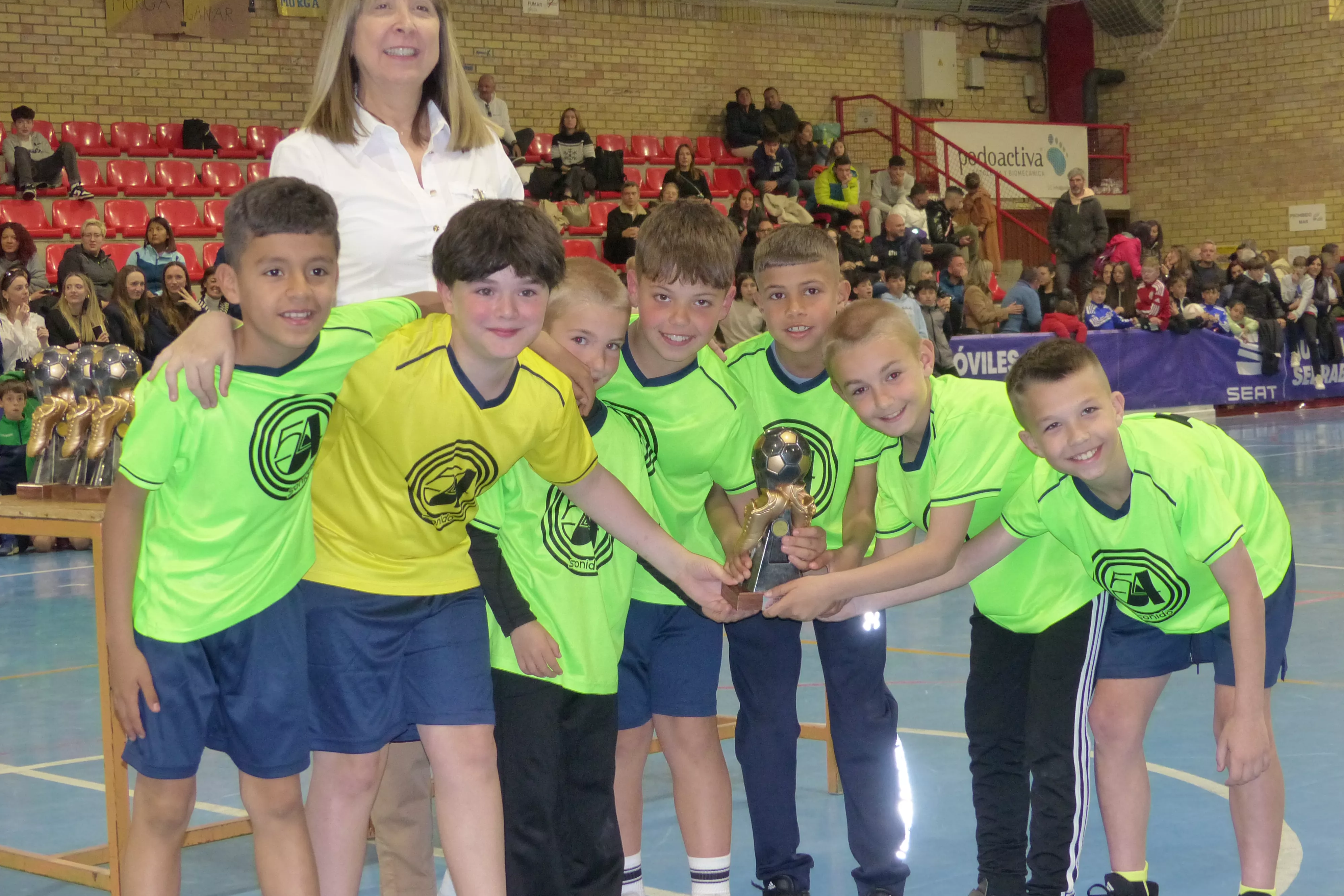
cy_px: 450
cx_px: 669
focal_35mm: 69
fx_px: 2576
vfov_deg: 19.7
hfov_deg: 29.2
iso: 250
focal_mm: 11.9
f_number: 2.8
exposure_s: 1/60
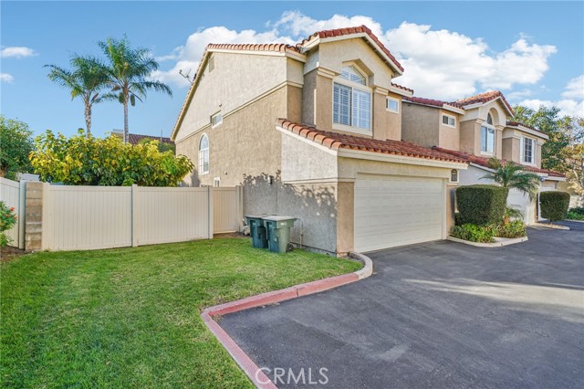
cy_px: 194
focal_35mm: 18
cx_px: 292
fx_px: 292
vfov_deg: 67.3
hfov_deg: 90.0
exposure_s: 1/60
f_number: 8
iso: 100
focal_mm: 18
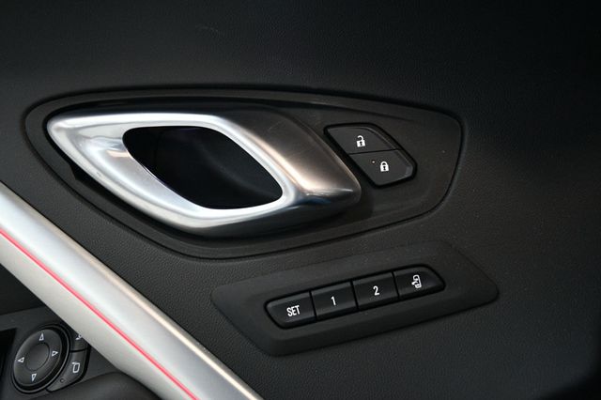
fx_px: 551
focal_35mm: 33
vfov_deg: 39.9
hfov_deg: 57.2
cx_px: 300
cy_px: 200
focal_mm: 22
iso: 2800
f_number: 4
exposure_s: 1/125
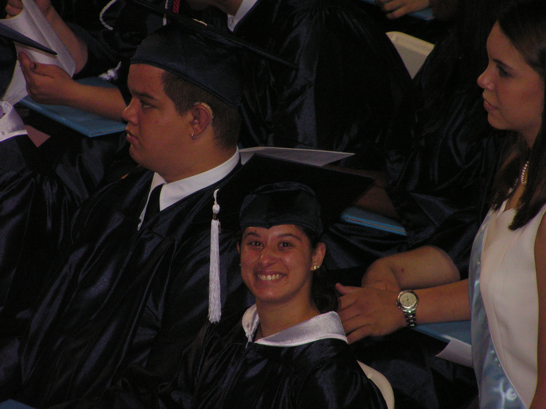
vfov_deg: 3.9
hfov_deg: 5.2
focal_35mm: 380
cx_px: 273
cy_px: 204
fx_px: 5994
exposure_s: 1/400
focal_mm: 63
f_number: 3.7
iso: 200
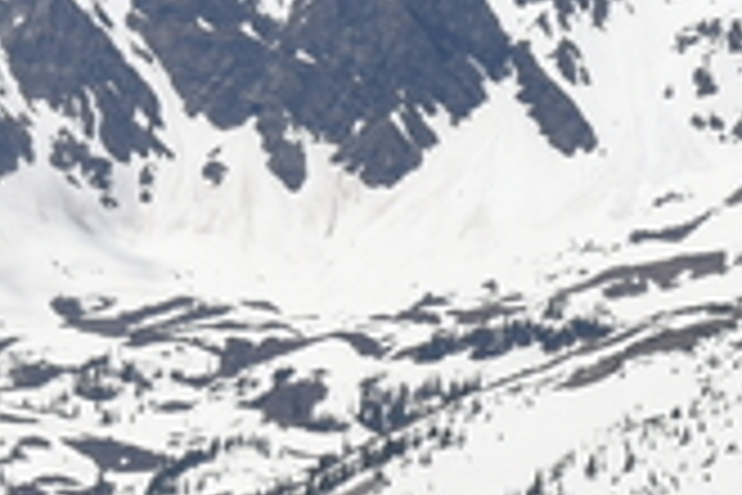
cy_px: 1012
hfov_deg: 2.2
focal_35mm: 946
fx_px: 19497
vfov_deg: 1.5
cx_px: 1871
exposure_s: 1/400
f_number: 10
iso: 100
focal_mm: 122
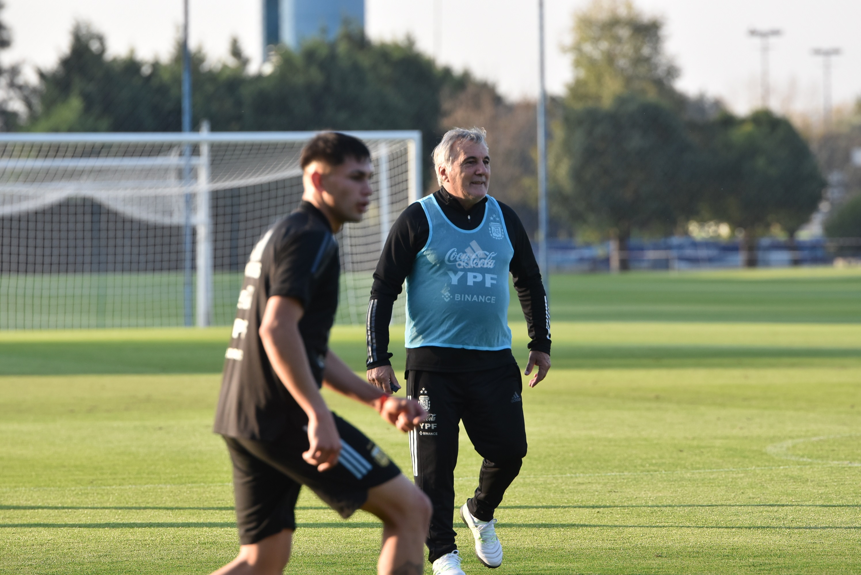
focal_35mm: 300
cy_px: 288
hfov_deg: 6.9
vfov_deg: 4.6
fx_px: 7180
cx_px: 430
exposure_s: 1/1000
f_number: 4
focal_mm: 200
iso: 640
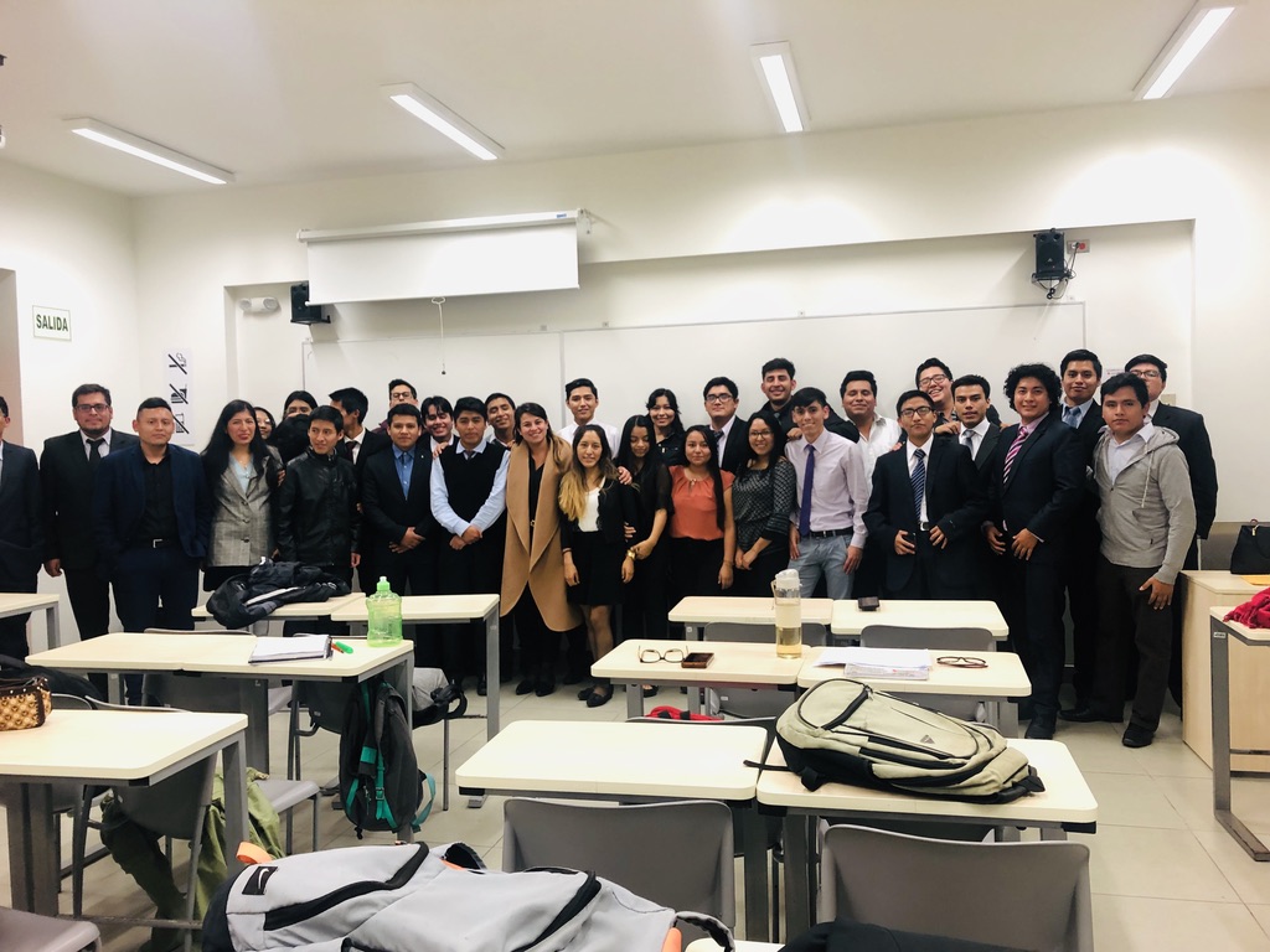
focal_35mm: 28
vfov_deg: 49.7
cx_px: 635
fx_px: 1027
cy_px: 476
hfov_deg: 63.4
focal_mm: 3.99
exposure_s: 1/17
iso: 40
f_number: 1.8
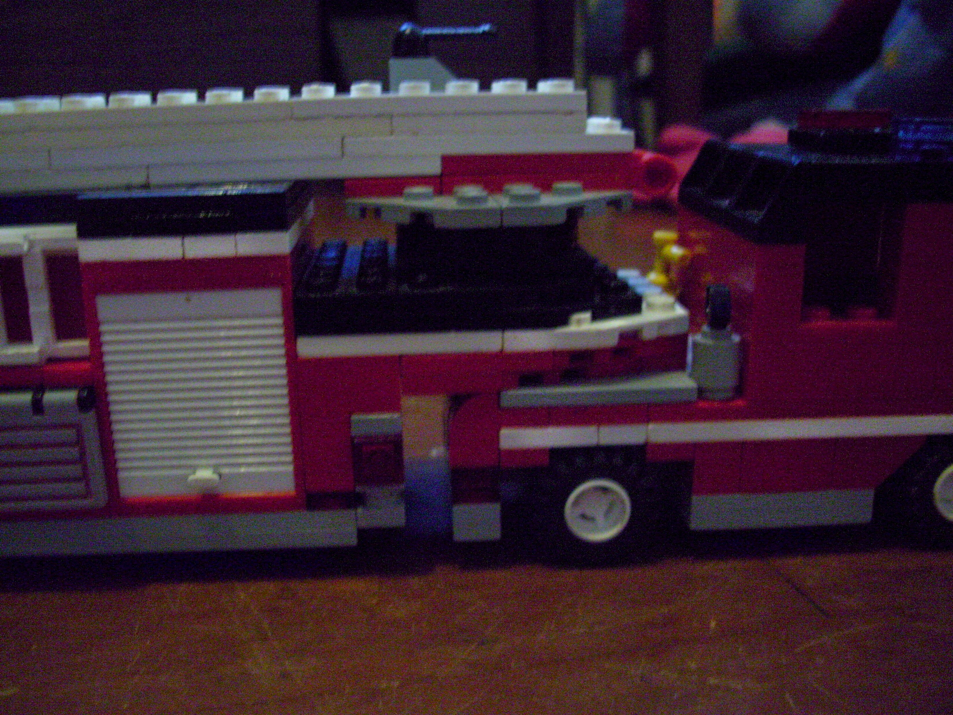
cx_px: 476
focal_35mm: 34
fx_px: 936
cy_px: 358
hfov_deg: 54.0
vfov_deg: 41.8
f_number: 2.9
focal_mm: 5.7
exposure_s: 1/8
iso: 160
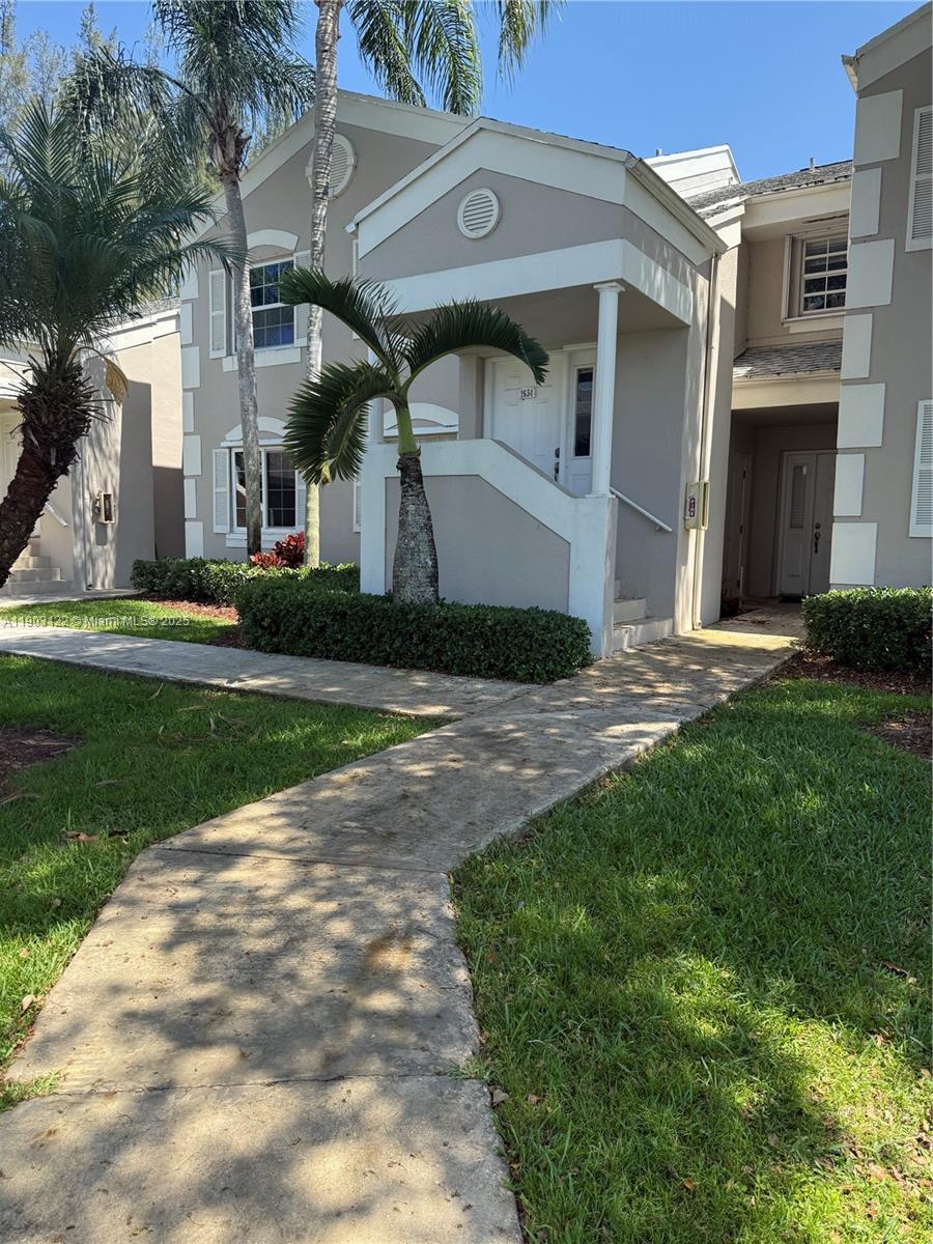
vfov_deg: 71.6
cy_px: 622
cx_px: 466
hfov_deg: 56.8
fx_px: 862
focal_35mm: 24
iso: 100
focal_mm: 6.76
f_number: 1.78
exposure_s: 1/1812
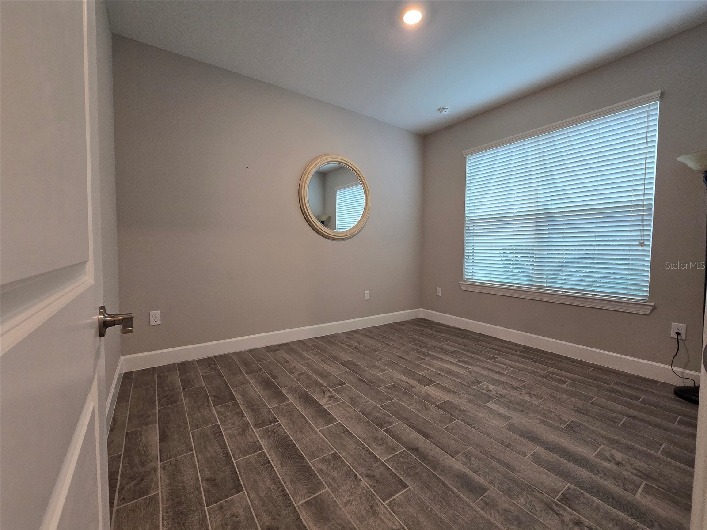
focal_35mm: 13
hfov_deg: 106.2
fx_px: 266
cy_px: 265
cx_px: 354
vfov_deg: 89.9
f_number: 2.2
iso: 160
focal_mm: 2.2
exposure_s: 1/60
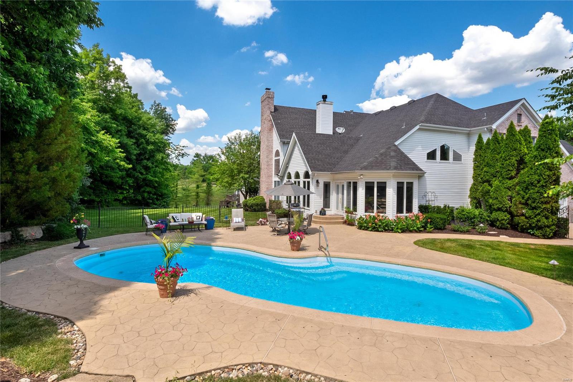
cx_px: 286
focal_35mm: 18
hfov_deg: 90.0
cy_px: 191
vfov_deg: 67.4
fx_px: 286
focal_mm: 9
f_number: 9
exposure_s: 1/320
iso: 400
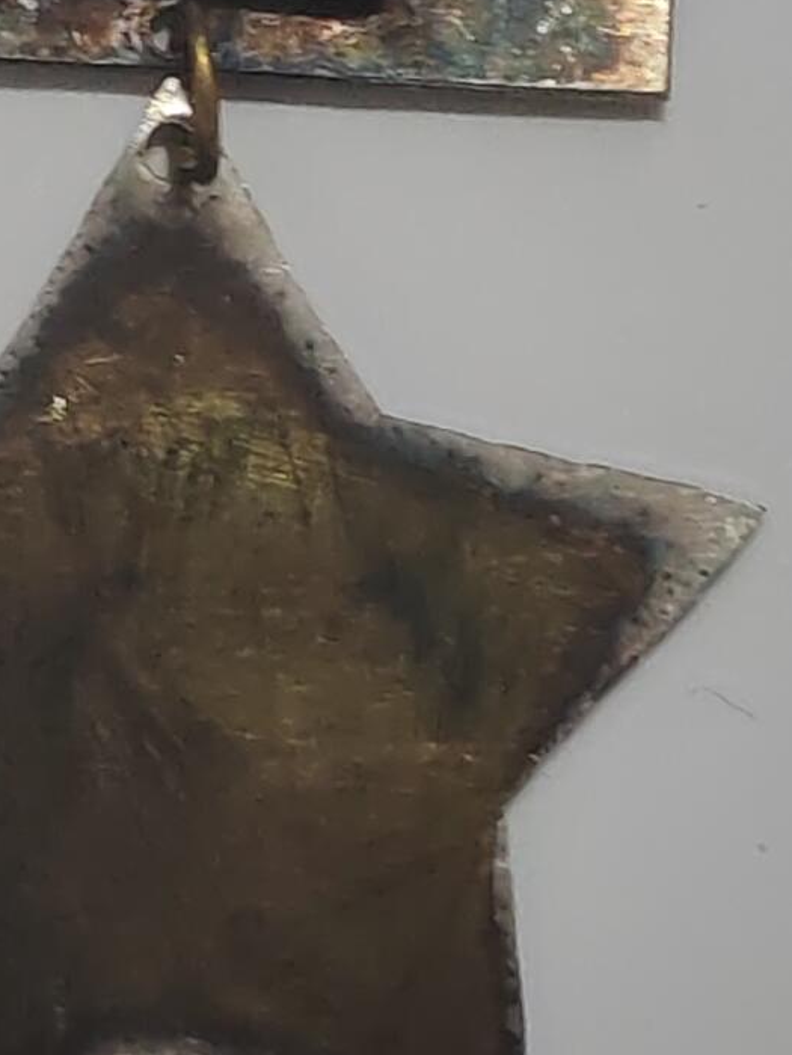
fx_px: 5334
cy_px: 385
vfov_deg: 11.3
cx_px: 214
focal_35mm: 175
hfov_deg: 8.5
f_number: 1.95
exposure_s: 1/50
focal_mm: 5.52
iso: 640
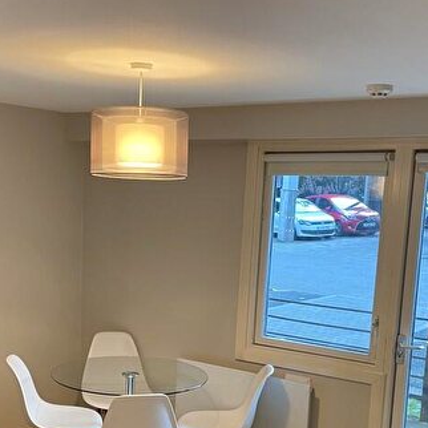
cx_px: 185
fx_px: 699
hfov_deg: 34.0
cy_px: 321
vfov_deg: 33.4
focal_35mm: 50
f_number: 1.6
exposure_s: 1/33
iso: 400
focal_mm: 4.2
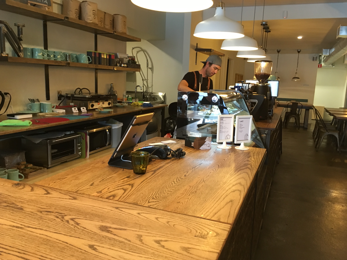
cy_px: 133
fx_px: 301
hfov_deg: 60.0
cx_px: 172
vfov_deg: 46.8
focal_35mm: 30
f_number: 2.2
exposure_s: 1/24
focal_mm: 4.15
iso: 200
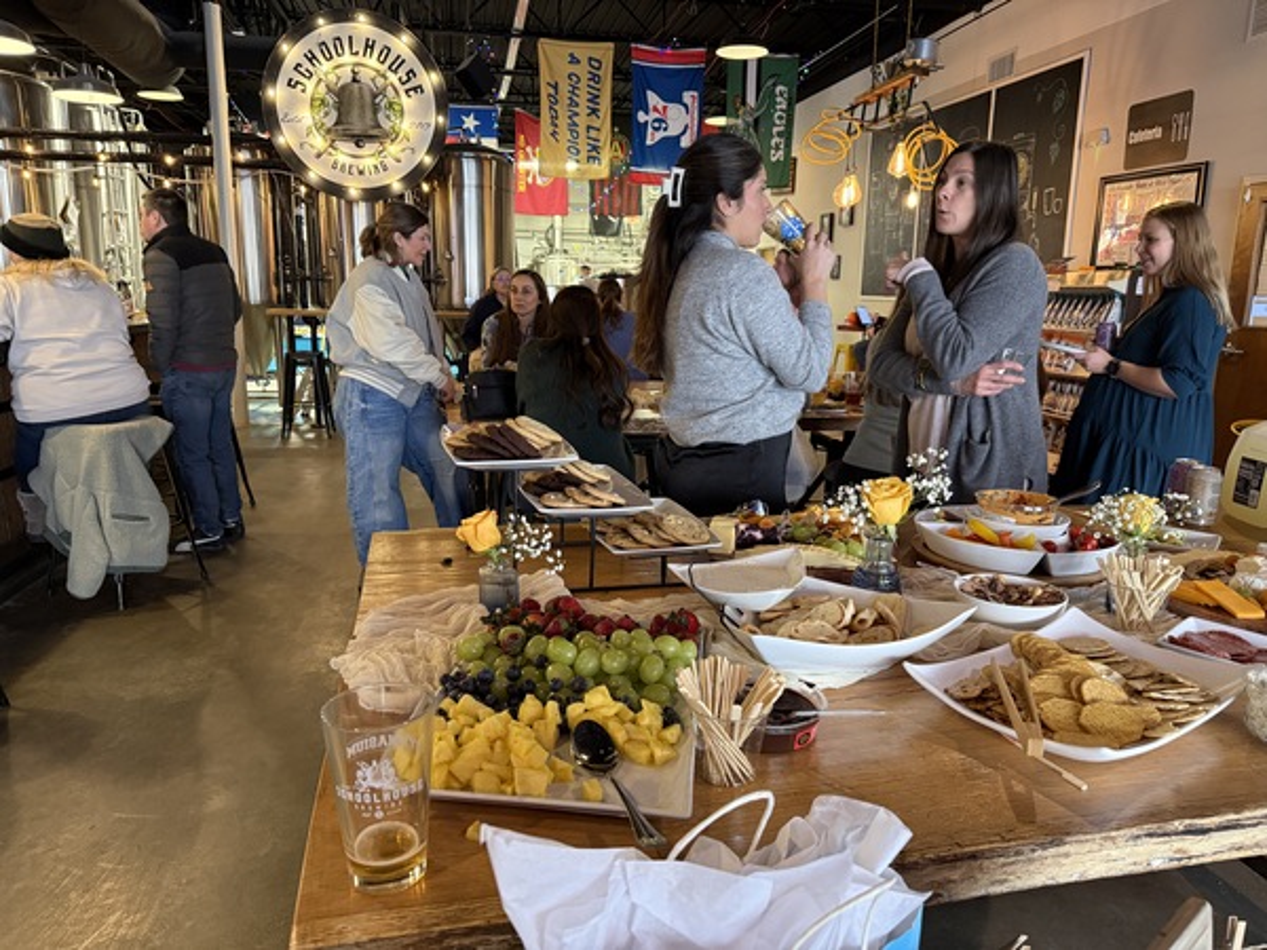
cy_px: 475
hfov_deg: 71.6
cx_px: 634
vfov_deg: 56.8
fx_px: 878
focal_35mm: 24
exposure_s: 1/60
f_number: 1.78
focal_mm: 6.76
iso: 400
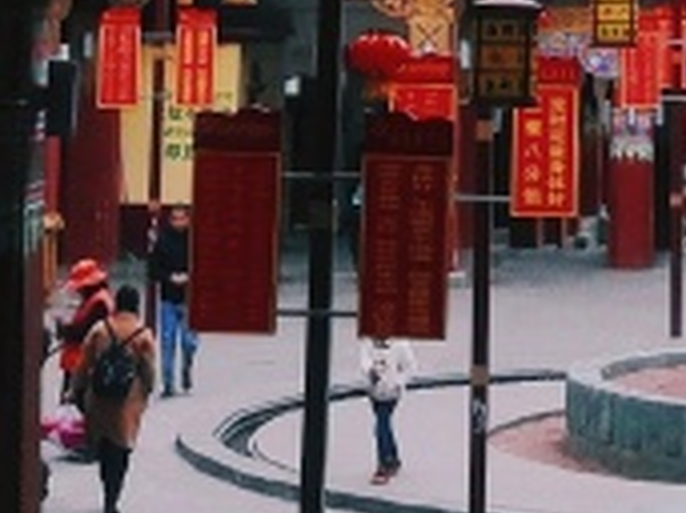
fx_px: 3763
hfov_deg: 10.4
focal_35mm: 190
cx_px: 590
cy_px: -497
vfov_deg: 7.5
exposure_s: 1/909
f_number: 1.8
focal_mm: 3.95
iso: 250
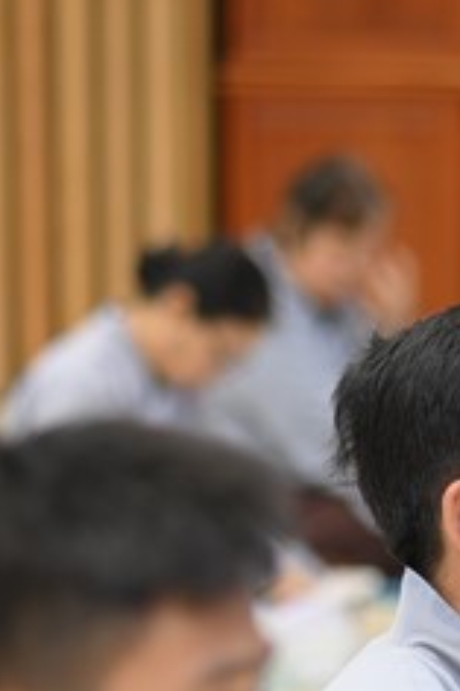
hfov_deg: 5.8
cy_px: 732
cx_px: 530
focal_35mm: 234
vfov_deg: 8.7
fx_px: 4491
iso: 800
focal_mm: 85
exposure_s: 1/125
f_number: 2
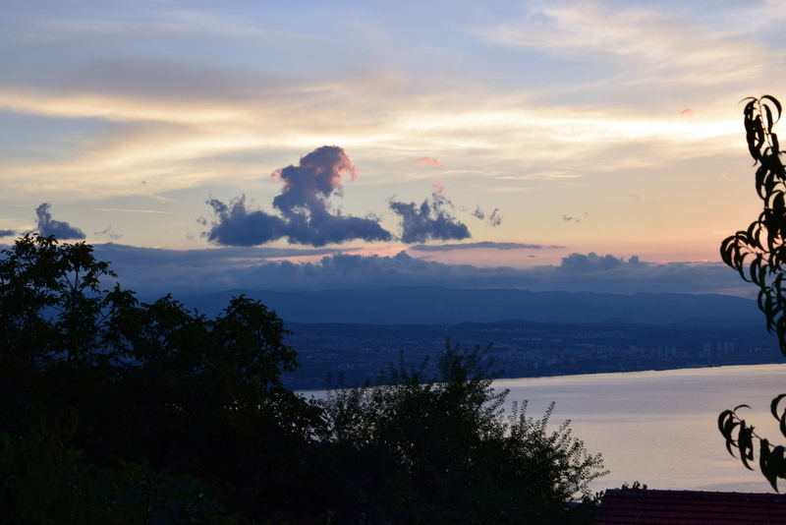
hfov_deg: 29.9
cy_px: 262
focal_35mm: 68
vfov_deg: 20.2
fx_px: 1474
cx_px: 393
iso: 400
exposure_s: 1/125
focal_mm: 45
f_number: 9
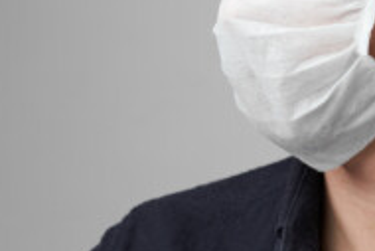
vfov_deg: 3.1
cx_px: 215
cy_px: 213
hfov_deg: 4.7
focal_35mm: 441
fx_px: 4597
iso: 100
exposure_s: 1/160
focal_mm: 140
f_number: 6.3
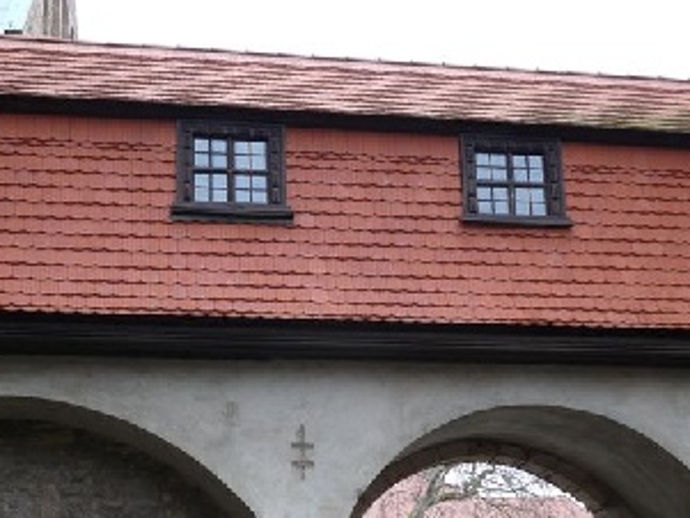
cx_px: 327
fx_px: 1356
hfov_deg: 28.5
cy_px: 413
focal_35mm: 68
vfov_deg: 21.4
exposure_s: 1/100
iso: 100
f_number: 3
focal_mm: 6
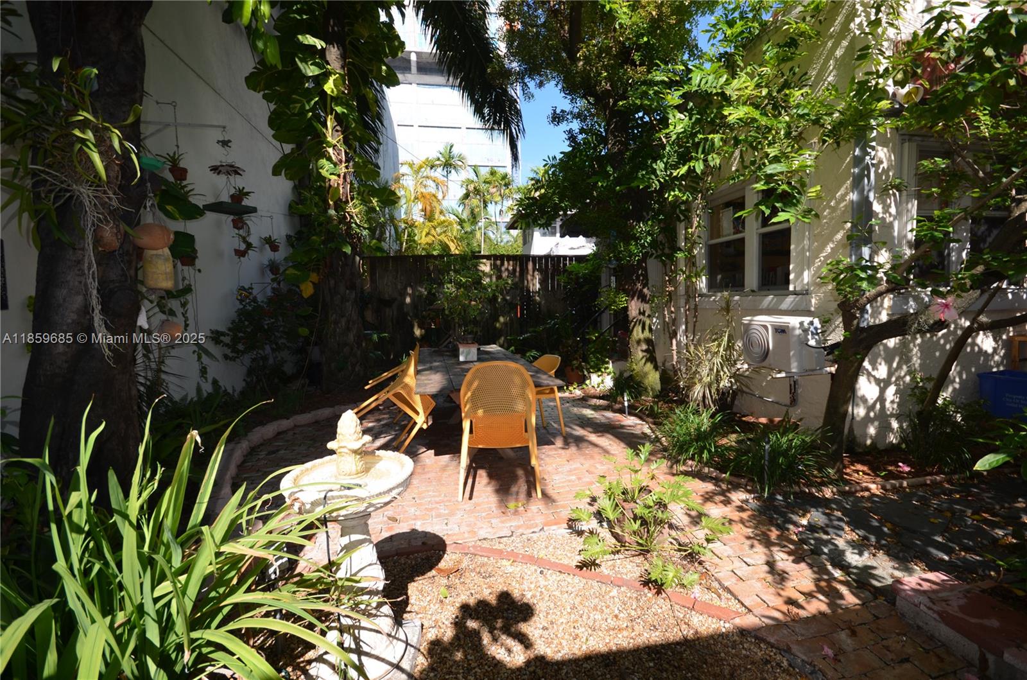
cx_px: 514
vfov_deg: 77.0
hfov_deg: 100.5
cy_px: 340
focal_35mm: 15
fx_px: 427
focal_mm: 10
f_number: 7.1
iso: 100
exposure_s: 1/200
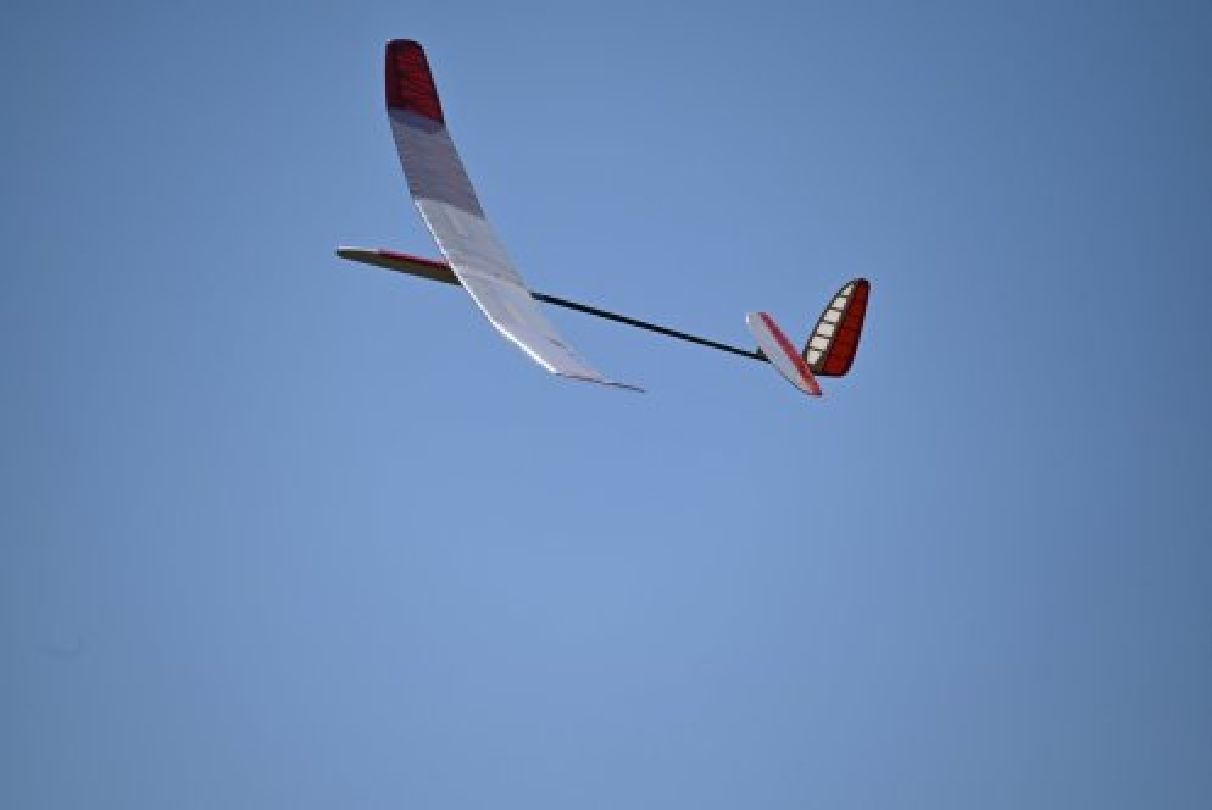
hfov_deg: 5.2
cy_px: 405
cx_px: 606
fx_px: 13474
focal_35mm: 400
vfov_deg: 3.4
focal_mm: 400
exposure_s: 1/4000
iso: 320
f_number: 8
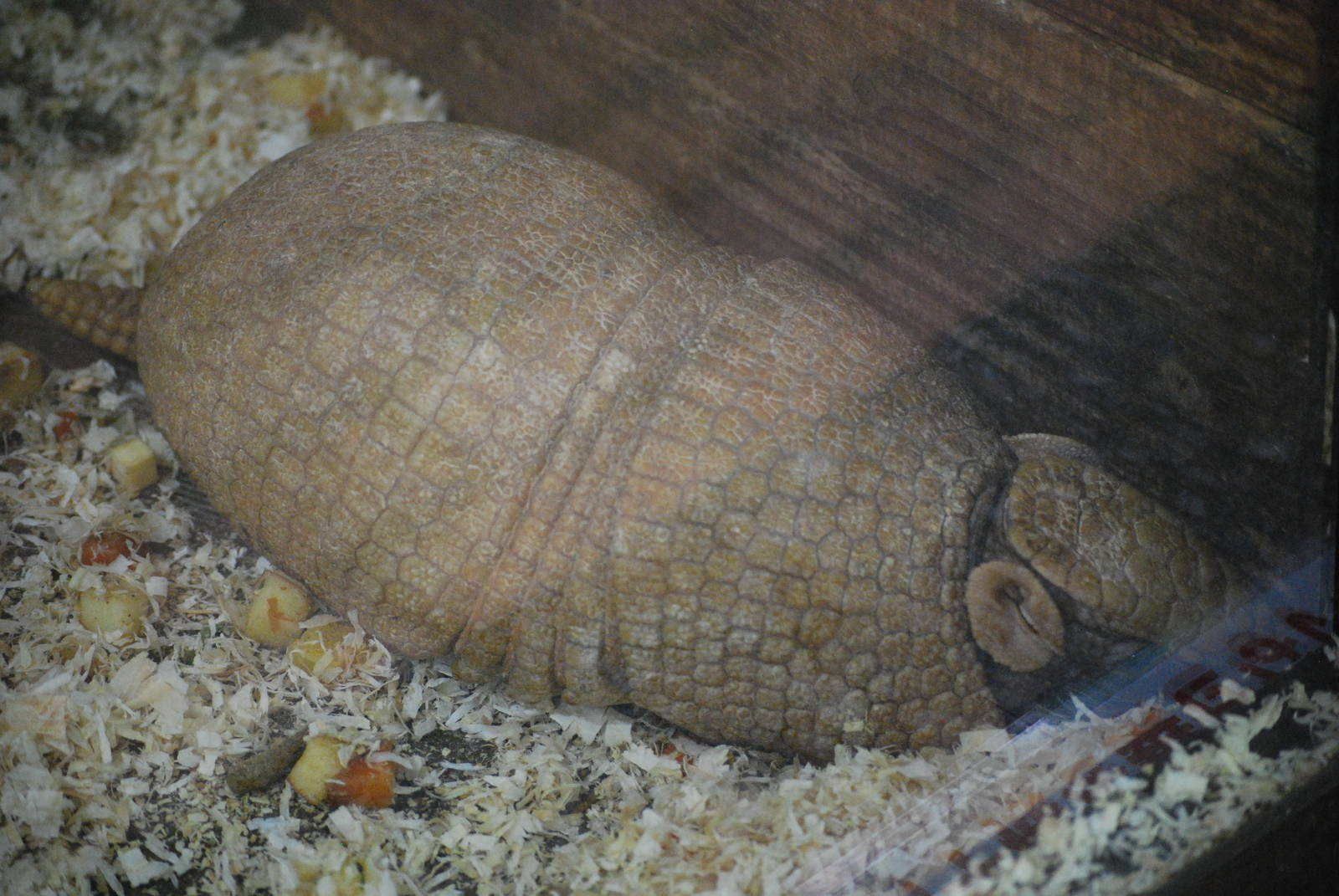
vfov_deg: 12.2
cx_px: 670
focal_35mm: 112
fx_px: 4189
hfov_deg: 18.2
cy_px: 448
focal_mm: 75
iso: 1600
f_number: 4.2
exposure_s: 1/20
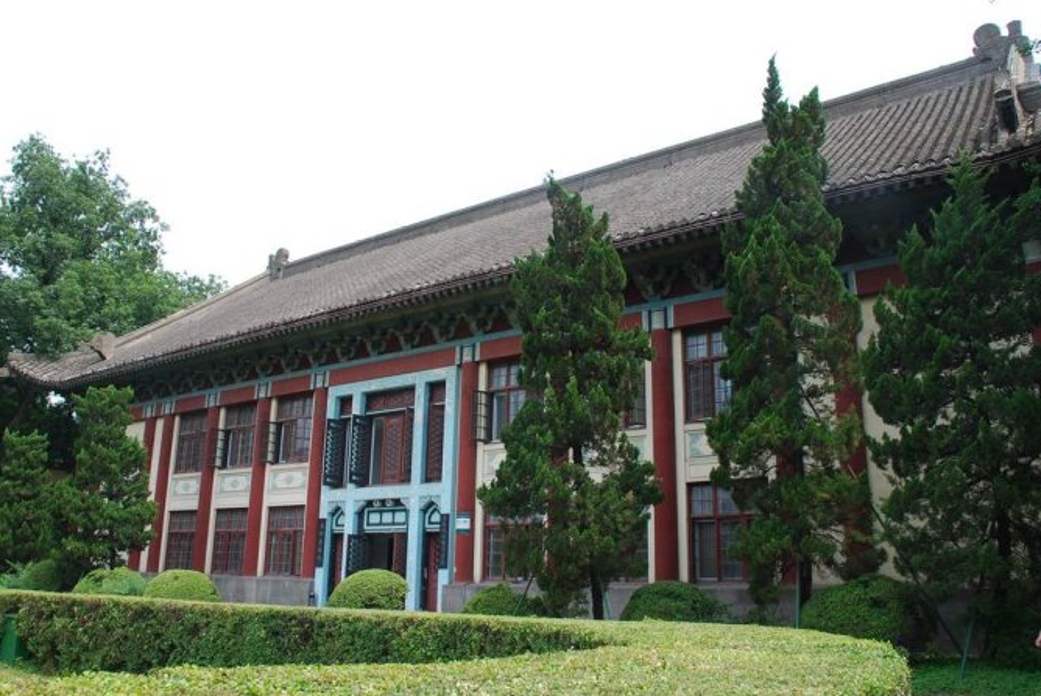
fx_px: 897
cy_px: 341
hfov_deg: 60.2
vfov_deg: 42.4
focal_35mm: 31
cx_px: 505
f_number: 9
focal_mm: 20
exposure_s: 1/125
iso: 200
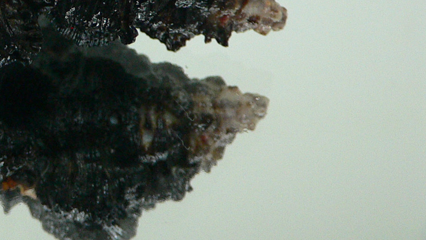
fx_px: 892
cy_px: -37
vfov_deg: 14.8
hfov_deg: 25.8
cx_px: 23
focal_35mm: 79
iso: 200
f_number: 2.8
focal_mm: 4.6
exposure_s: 1/60
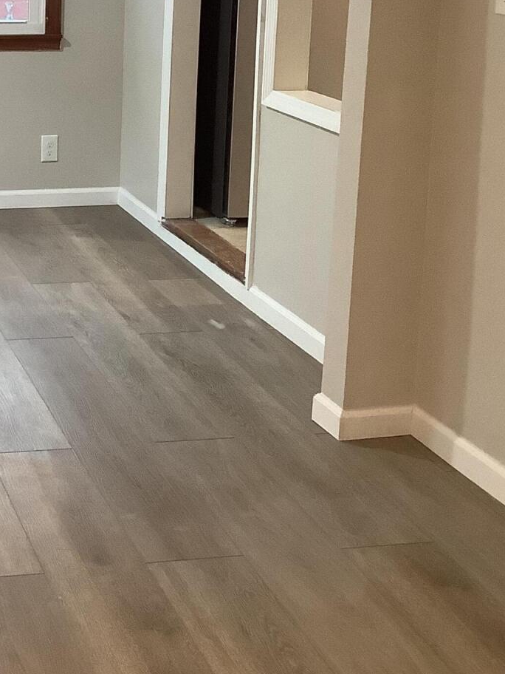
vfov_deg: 28.1
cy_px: 163
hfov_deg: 20.8
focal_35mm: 68
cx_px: -16
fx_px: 1323
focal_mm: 3.3
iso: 200
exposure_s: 1/50
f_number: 2.4
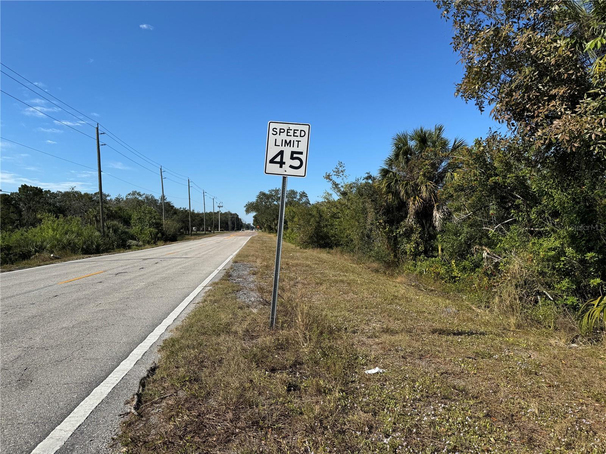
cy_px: 227
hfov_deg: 71.6
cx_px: 303
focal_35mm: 24
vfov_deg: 56.8
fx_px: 420
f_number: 1.78
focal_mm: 6.76
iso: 80
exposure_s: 1/4608
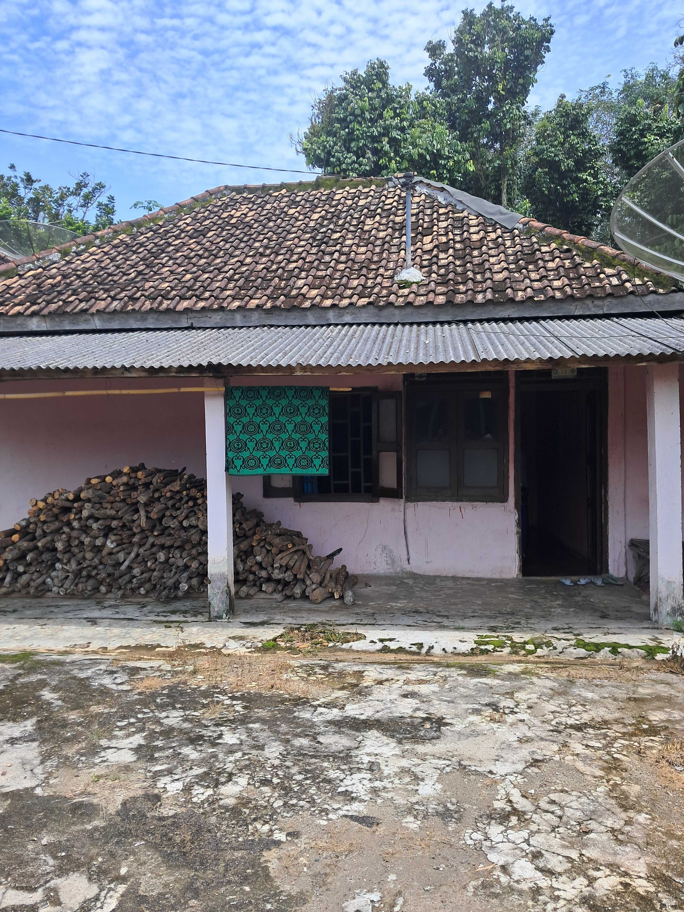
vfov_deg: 65.3
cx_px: 342
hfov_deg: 51.4
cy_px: 456
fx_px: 711
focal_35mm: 27
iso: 50
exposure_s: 1/714
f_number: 1.8
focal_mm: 4
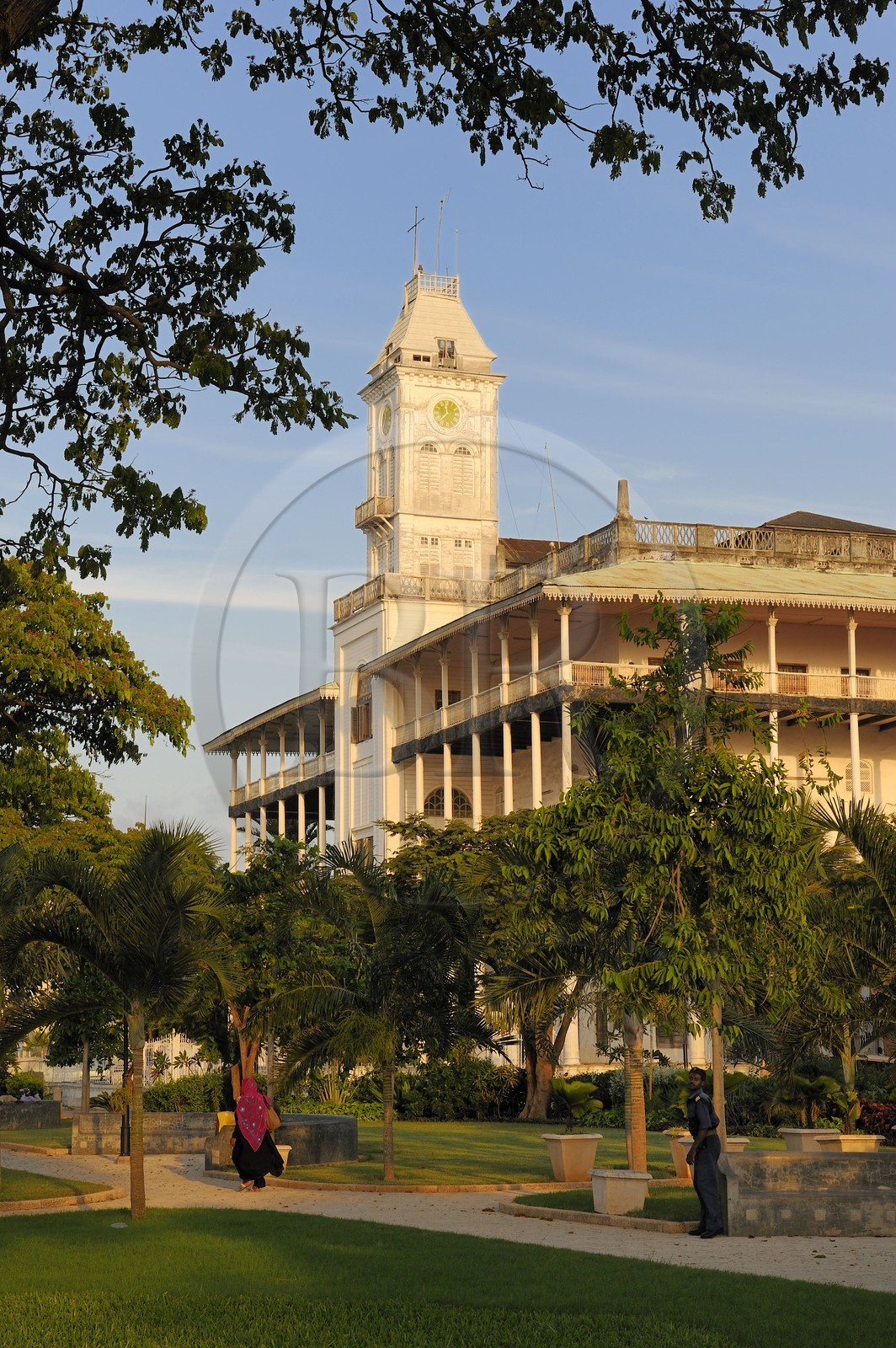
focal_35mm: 70
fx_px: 2618
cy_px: 674
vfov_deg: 28.9
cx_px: 448
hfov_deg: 19.4
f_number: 9
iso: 200
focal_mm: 70
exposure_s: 1/160
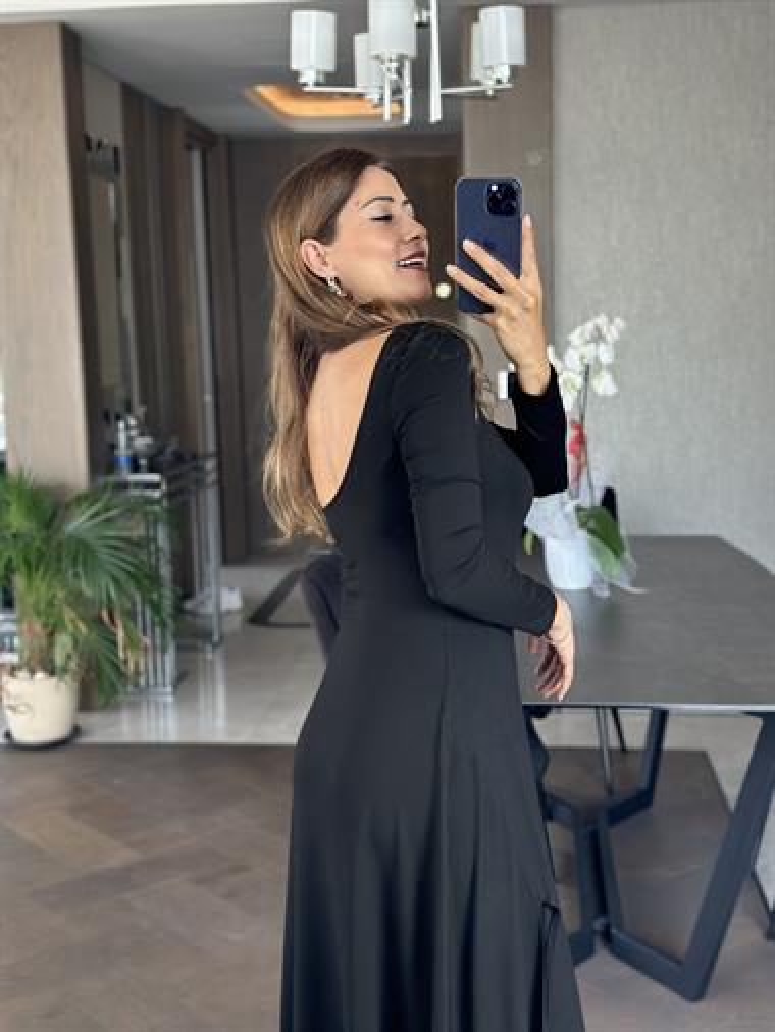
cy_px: 516
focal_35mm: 48
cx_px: 388
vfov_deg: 39.6
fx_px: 1432
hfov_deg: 30.3
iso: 100
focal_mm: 6.86
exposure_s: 1/121
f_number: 1.78
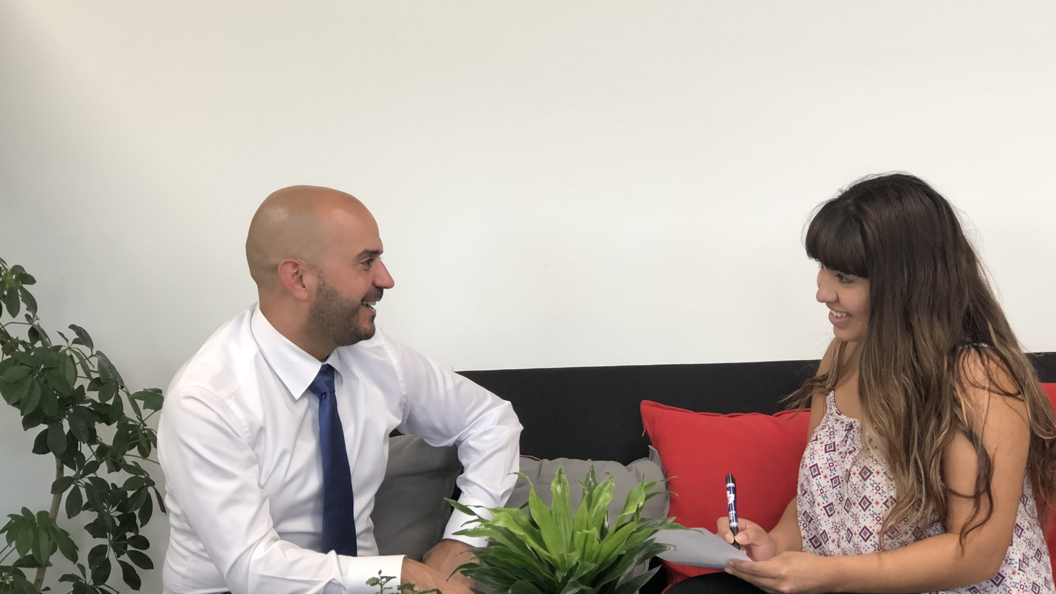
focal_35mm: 63
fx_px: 1764
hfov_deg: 33.3
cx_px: 534
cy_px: 386
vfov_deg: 19.1
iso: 160
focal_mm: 6.6
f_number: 2.8
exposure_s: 1/60
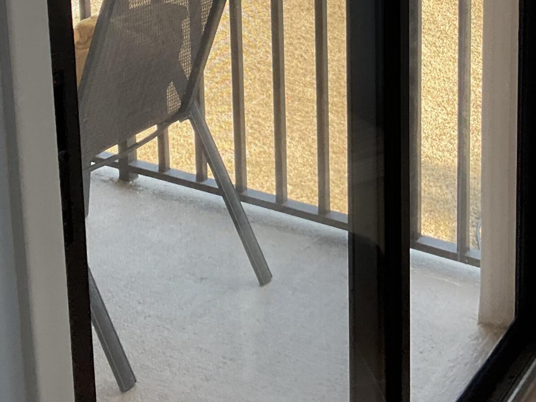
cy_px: -84
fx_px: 1130
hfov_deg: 26.6
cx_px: 314
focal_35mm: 73
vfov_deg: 19.0
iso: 16
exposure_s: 1/232
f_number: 1.8
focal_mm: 3
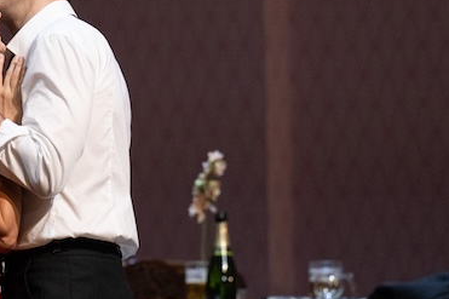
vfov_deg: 3.2
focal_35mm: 431
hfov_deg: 4.8
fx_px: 5373
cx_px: 54
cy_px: 130
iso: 4000
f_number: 4
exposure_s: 1/160
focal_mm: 200
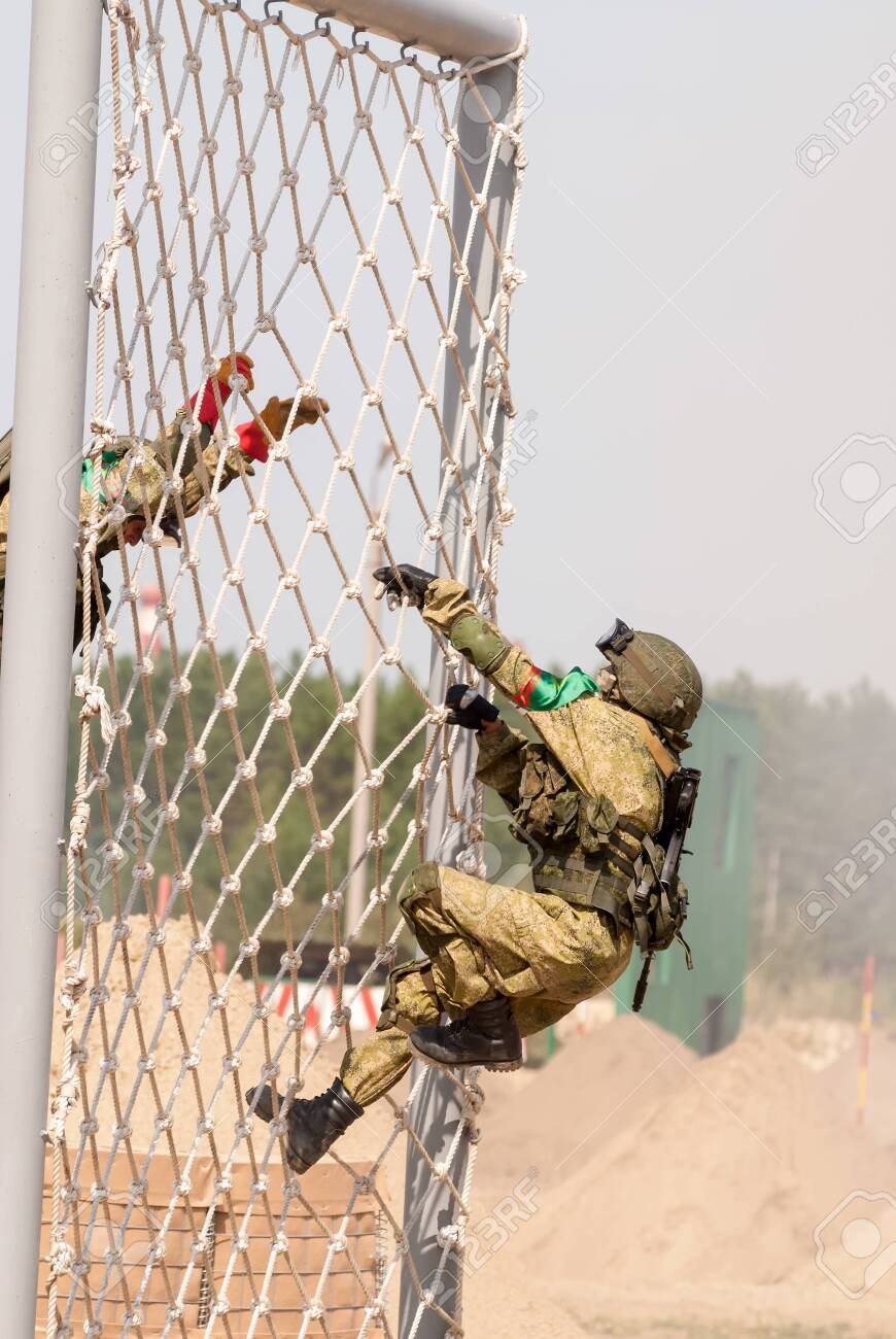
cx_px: 448
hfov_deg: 4.6
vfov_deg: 6.9
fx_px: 11169
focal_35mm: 300
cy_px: 670
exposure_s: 1/640
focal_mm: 200
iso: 250
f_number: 8
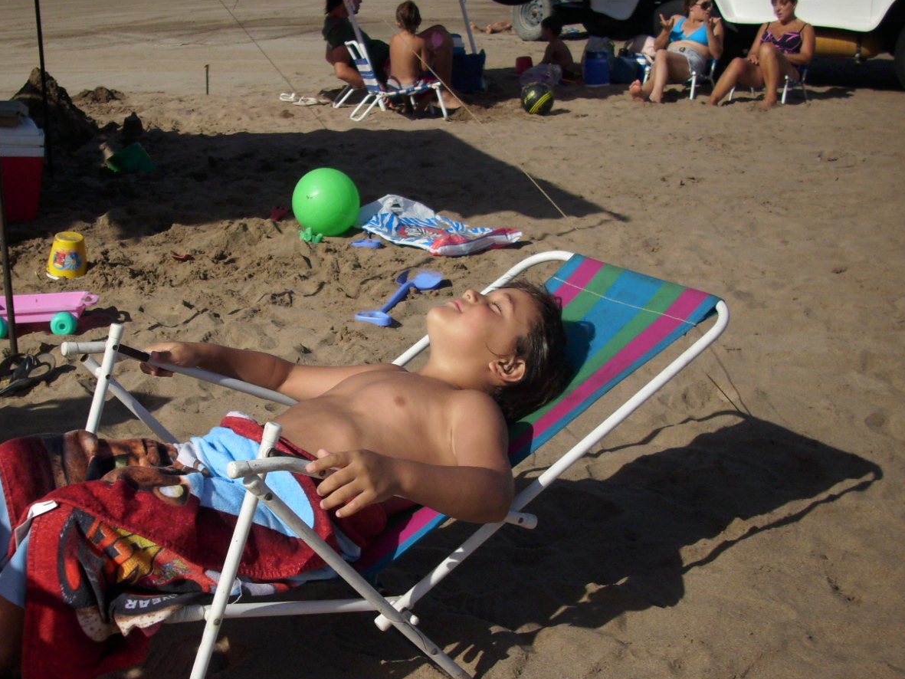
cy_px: 372
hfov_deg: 44.4
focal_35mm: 42
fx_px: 1098
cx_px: 343
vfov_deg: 34.3
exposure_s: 1/707
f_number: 5.6
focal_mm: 6.2
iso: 50
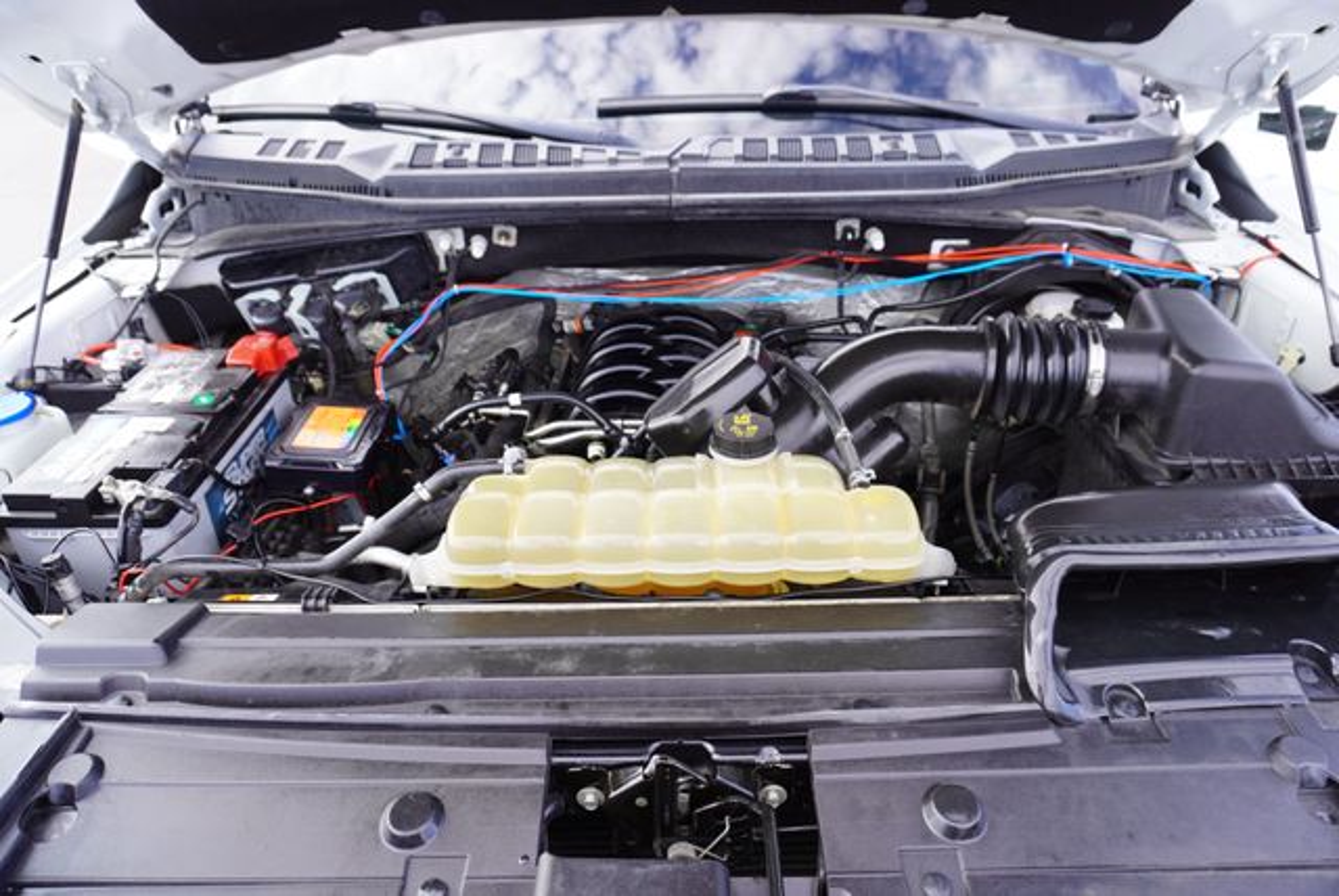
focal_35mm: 24
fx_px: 893
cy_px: 448
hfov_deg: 73.7
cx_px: 670
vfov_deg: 53.2
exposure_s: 1/60
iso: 100
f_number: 4.5
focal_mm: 16
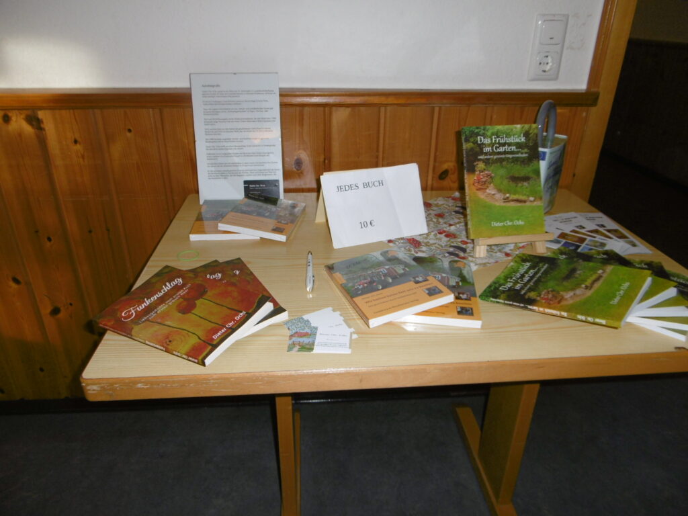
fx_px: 477
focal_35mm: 24
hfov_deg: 71.6
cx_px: 344
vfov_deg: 56.8
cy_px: 258
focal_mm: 4.3
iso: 100
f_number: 3.1
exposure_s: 1/60
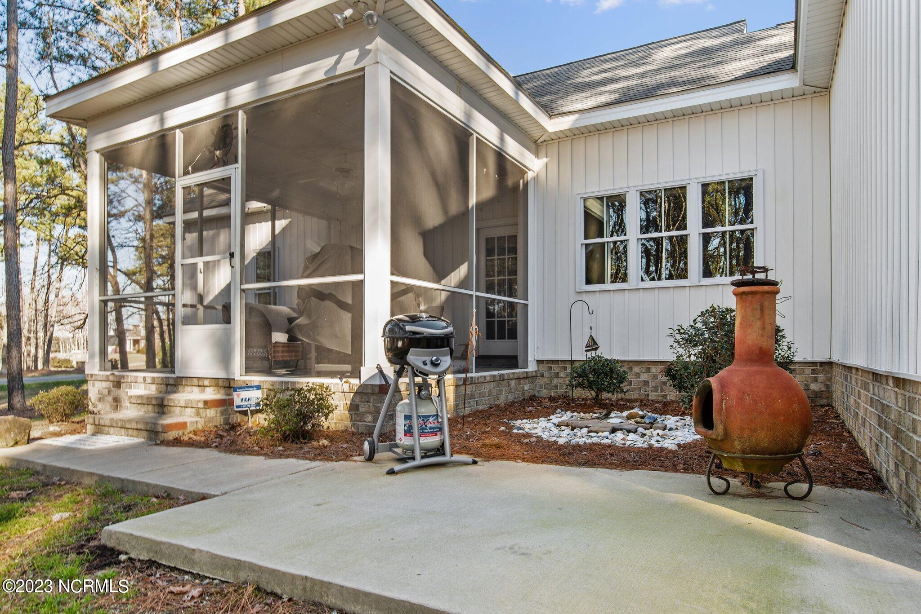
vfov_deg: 57.3
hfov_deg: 78.6
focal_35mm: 22
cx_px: 460
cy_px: 307
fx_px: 563
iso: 100
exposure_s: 1/60
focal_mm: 22
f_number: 8
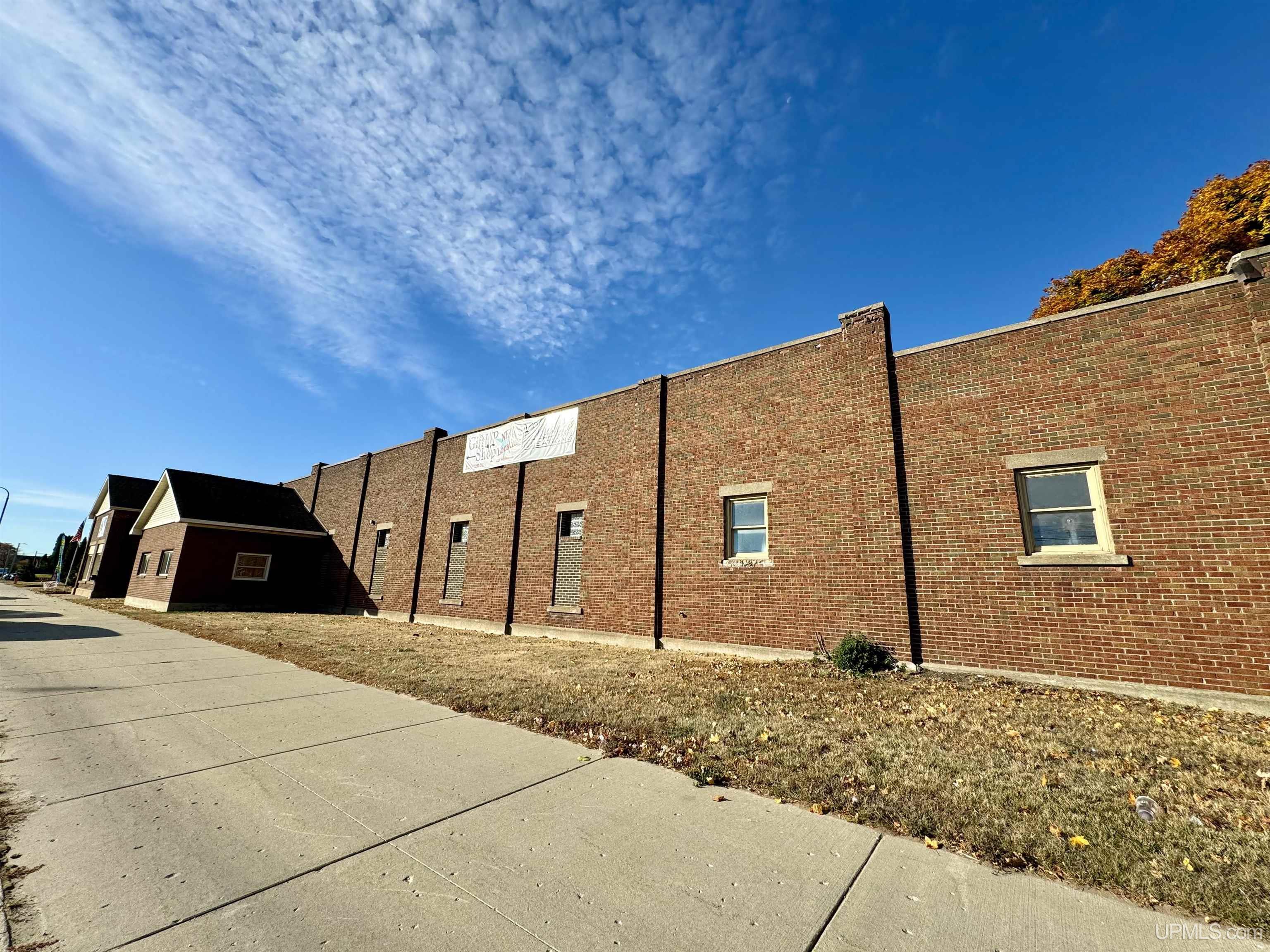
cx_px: 635
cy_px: 476
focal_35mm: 14
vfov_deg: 85.7
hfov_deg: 102.1
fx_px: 514
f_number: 2.2
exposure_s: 1/1832
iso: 50
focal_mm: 2.22
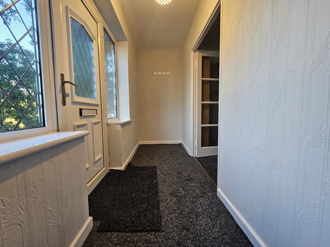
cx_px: 165
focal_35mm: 13
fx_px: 124
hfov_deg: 106.2
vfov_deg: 89.9
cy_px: 124
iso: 125
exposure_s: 1/50
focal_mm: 2.2
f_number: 2.2
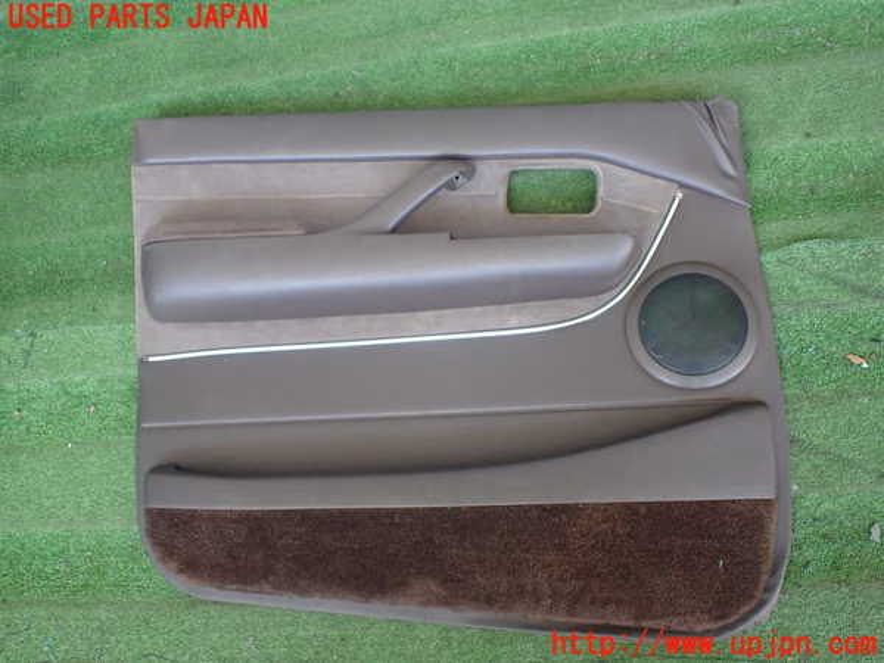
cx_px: 442
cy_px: 332
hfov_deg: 60.0
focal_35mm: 30
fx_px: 766
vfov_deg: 46.8
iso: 800
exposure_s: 1/100
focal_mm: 5.4
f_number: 2.3
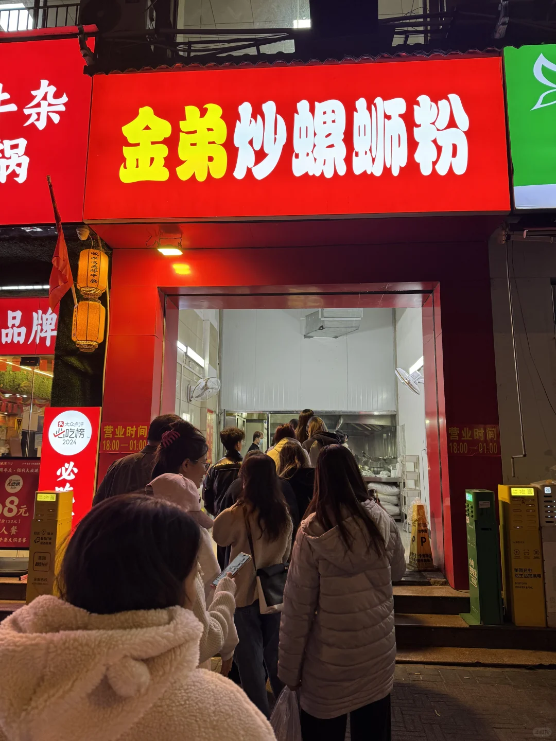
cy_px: 370
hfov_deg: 56.8
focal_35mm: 24
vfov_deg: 71.6
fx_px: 514
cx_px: 278
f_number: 1.78
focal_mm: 6.76
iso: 160
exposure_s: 1/100
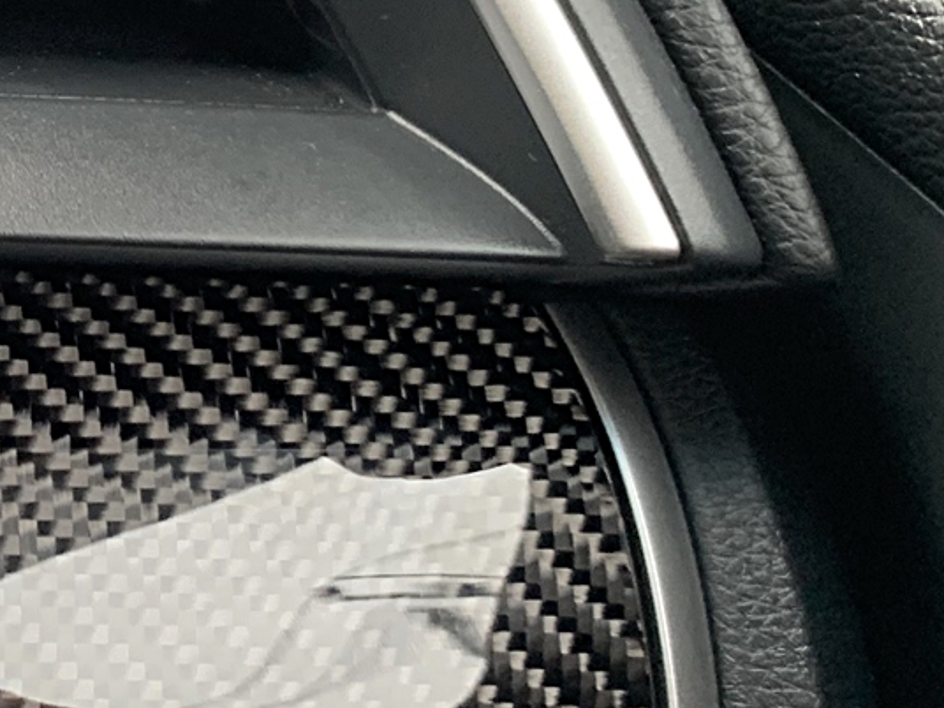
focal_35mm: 97
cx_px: -403
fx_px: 2645
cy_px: 210
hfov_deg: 18.3
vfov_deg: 15.2
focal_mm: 4.25
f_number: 1.8
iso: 100
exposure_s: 1/60
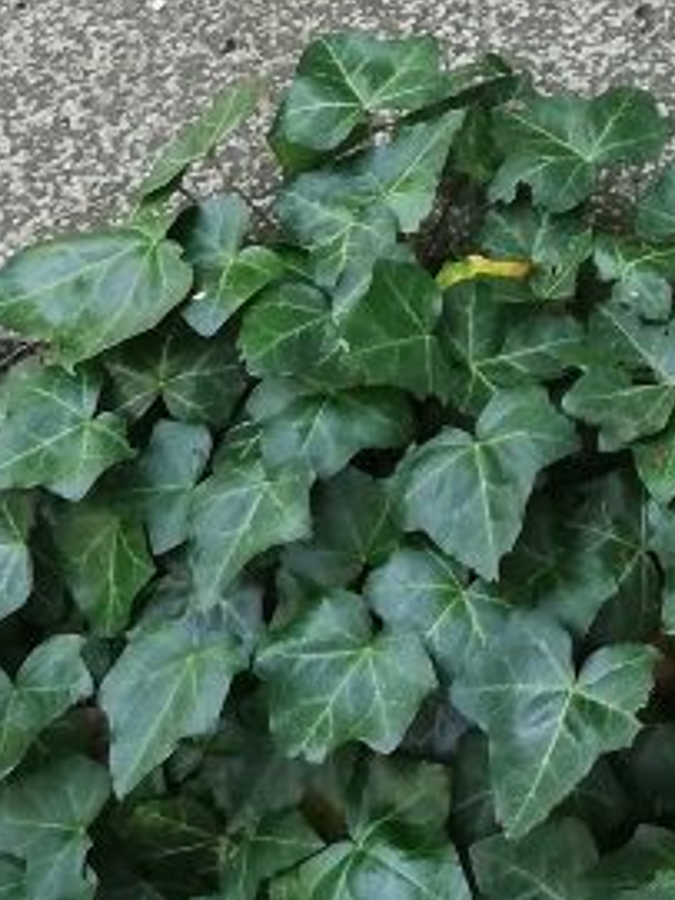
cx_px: 672
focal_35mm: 115
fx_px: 2992
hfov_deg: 12.7
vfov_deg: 14.8
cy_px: -751
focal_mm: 3.81
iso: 50
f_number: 2.2
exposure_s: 1/50
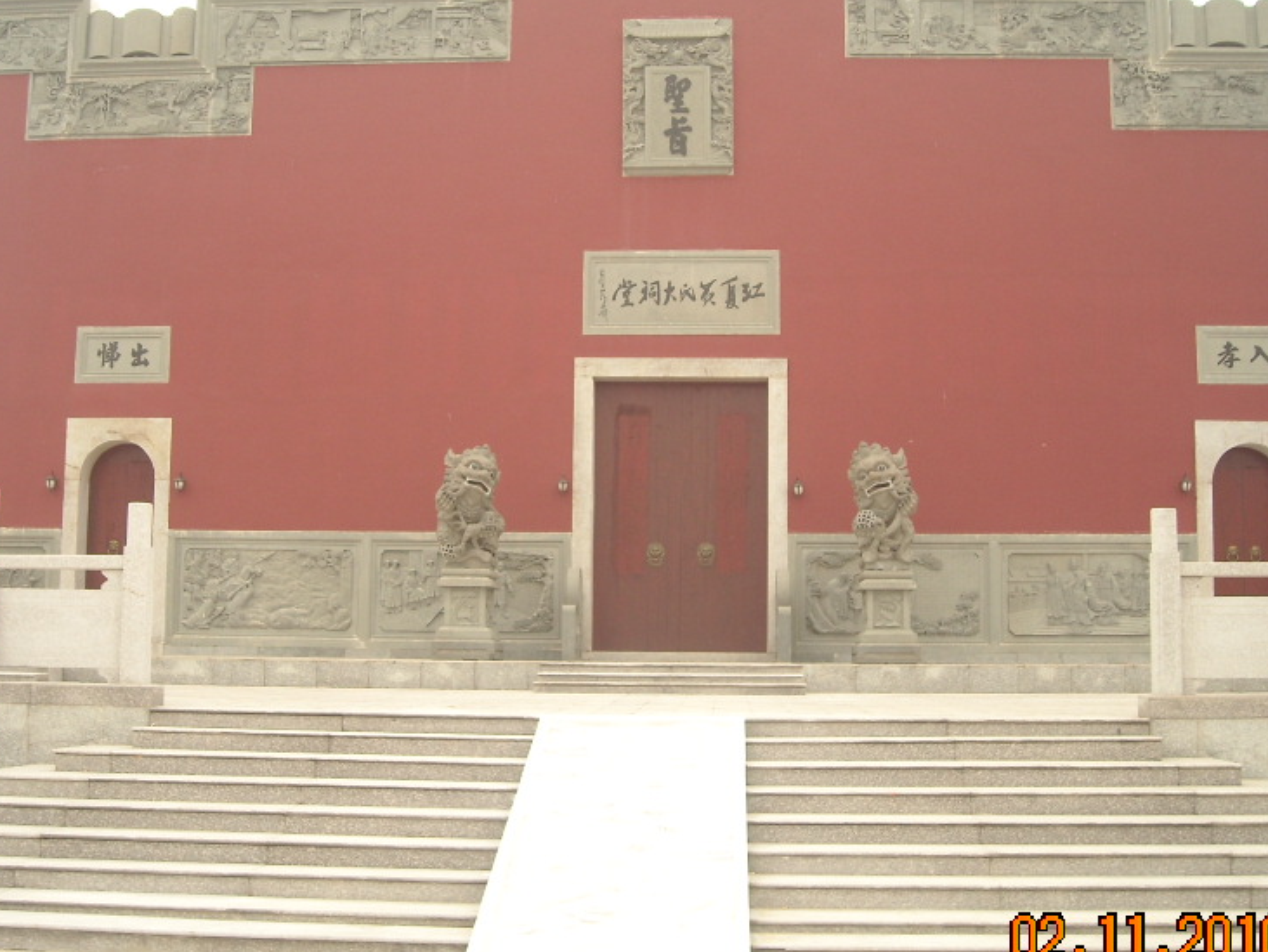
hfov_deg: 38.9
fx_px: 1796
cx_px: 642
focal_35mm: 49
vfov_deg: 29.7
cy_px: 411
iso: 64
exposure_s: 1/125
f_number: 2.8
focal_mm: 5.7
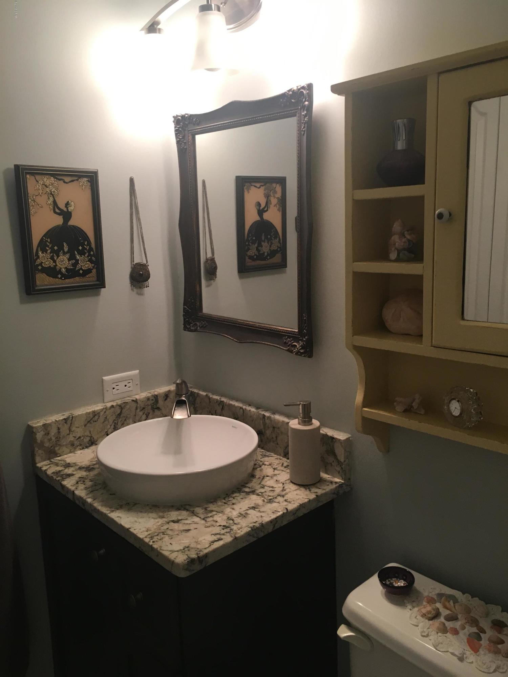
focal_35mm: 29
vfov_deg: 61.7
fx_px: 567
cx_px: 254
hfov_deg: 48.2
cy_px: 338
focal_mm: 4.15
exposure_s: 1/30
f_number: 2.2
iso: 64
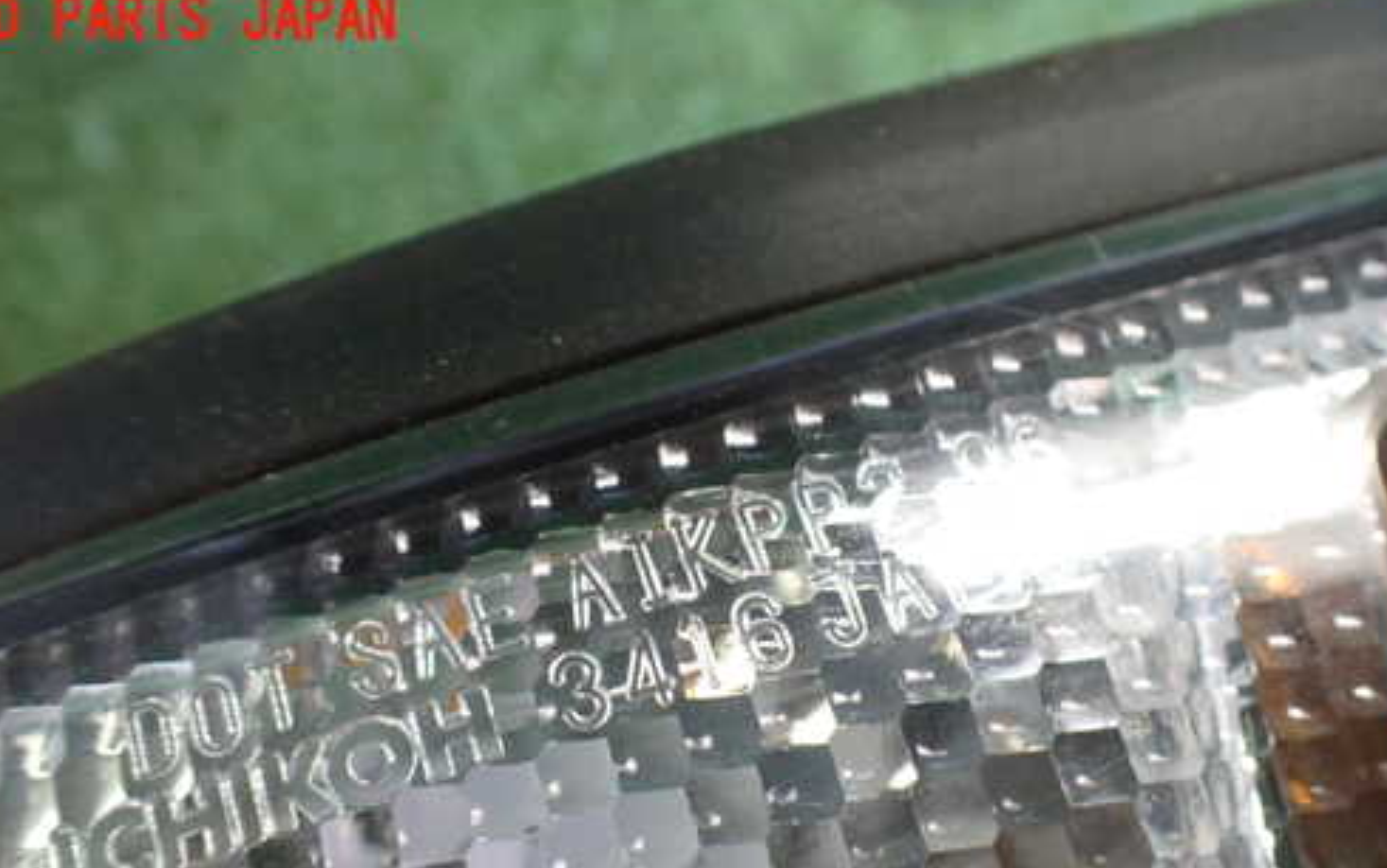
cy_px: 624
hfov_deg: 50.3
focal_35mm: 39
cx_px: 732
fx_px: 1475
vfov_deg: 32.3
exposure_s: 1/100
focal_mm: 5.4
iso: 800
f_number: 2.3
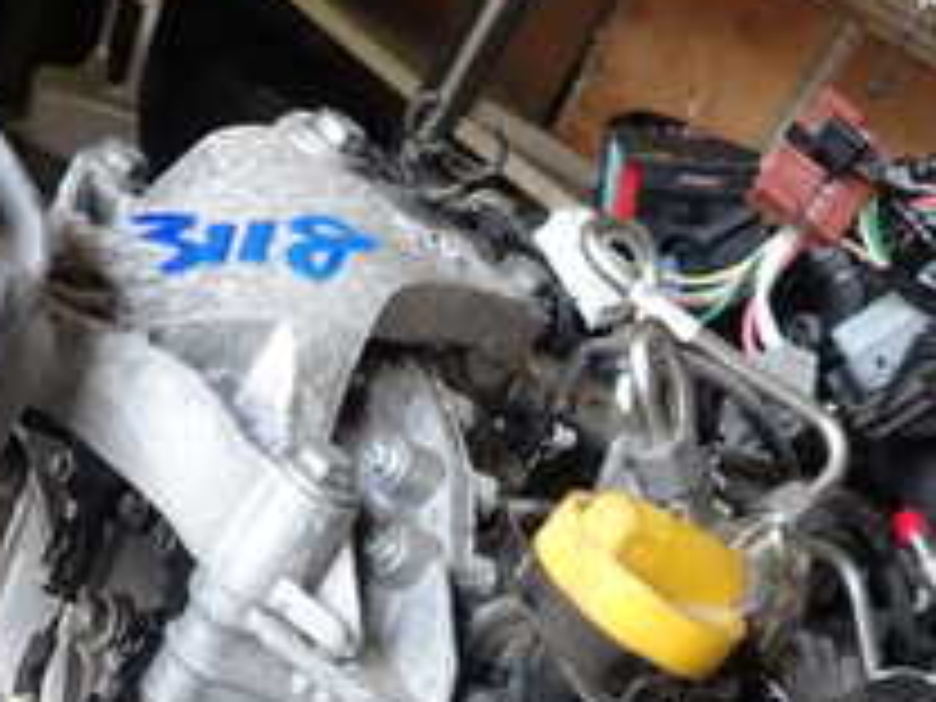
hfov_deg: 27.0
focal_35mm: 72
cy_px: 950
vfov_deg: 18.8
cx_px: 418
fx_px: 1947
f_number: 2
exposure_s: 1/80
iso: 100
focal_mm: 4.5
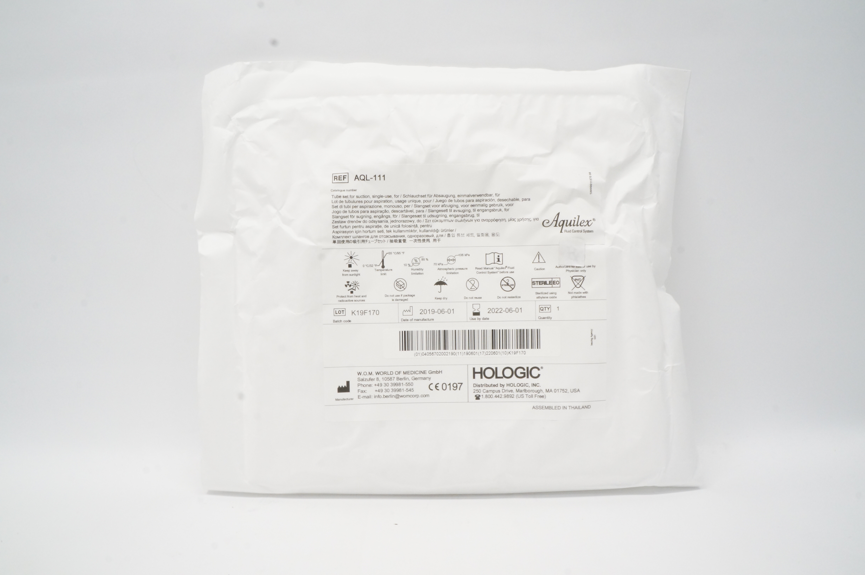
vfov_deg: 47.8
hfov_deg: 67.4
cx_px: 432
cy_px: 288
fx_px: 648
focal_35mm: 27
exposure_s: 1/20
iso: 1600
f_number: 16
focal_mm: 18
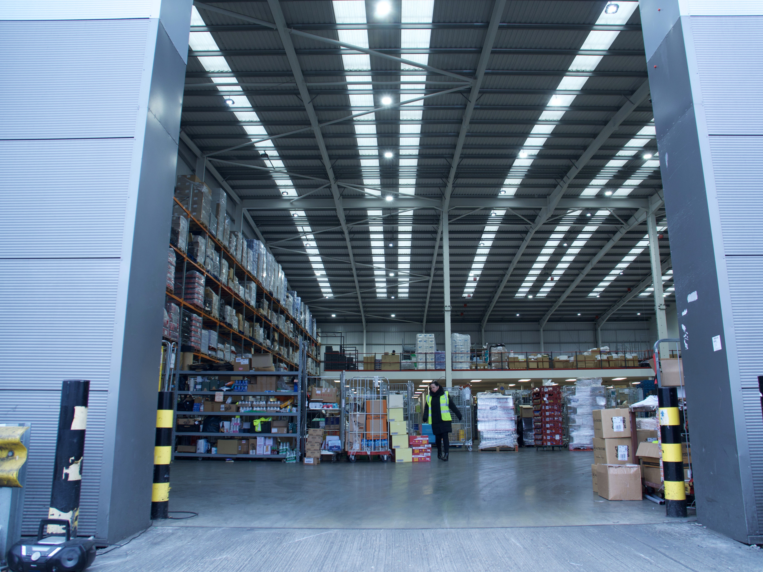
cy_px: 286
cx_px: 375
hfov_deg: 67.3
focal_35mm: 26
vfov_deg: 53.1
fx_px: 573
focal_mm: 16
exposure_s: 1/100
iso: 400
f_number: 4
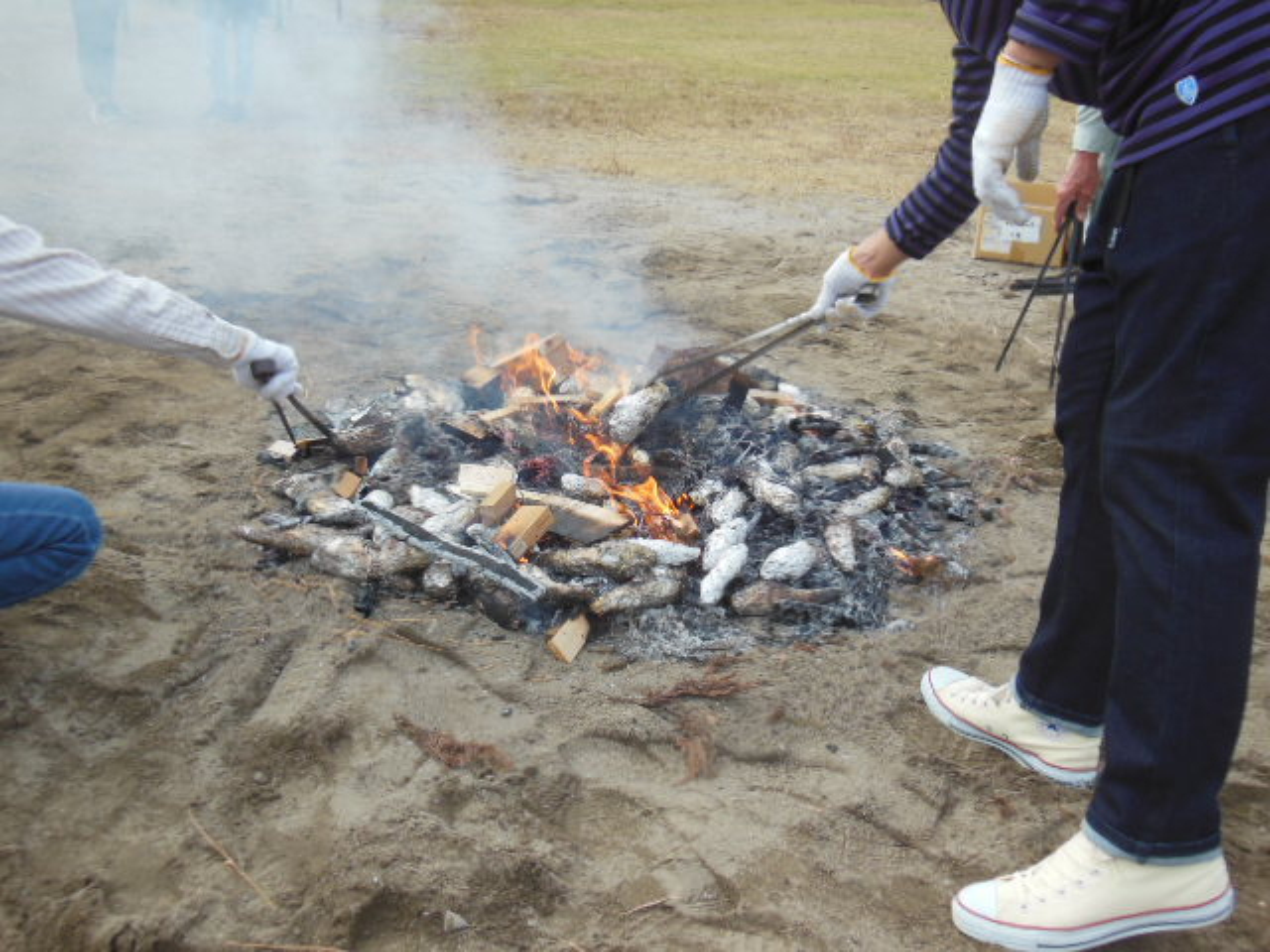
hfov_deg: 47.9
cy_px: 476
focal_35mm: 39
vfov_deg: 36.8
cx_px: 635
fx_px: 1431
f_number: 4.1
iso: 125
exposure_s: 1/320
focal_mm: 6.9
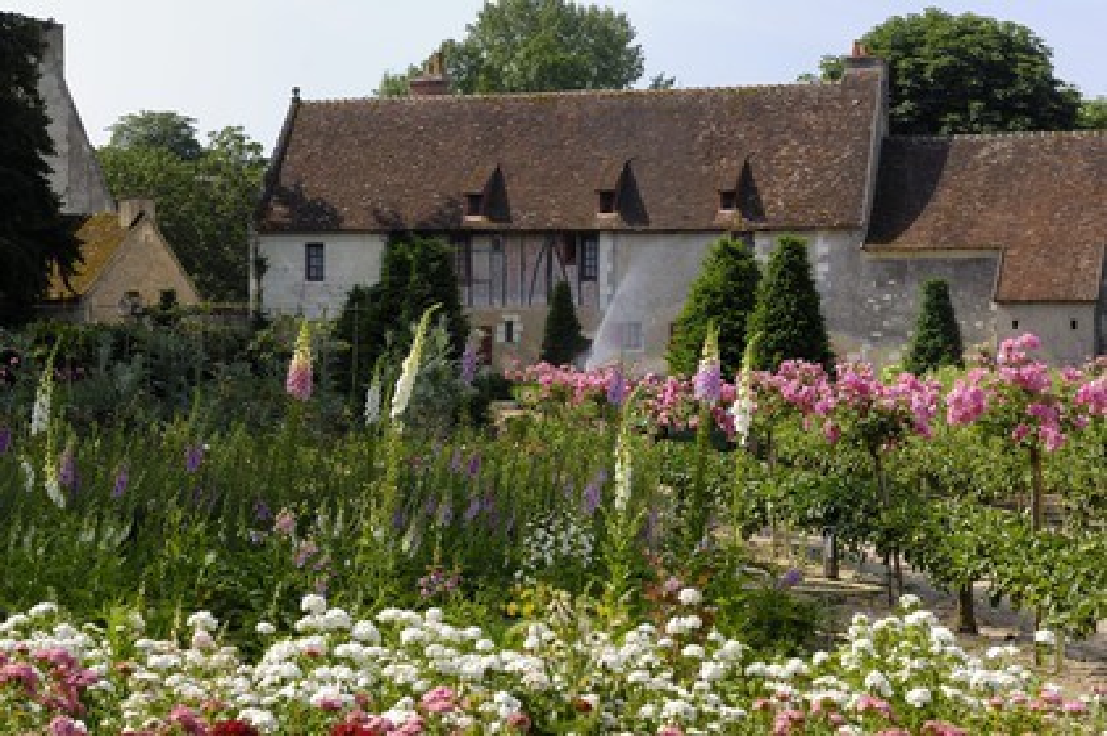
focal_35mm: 78
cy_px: 368
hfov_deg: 26.0
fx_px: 2397
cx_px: 554
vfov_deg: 17.5
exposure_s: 1/160
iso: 100
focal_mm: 52
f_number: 6.3
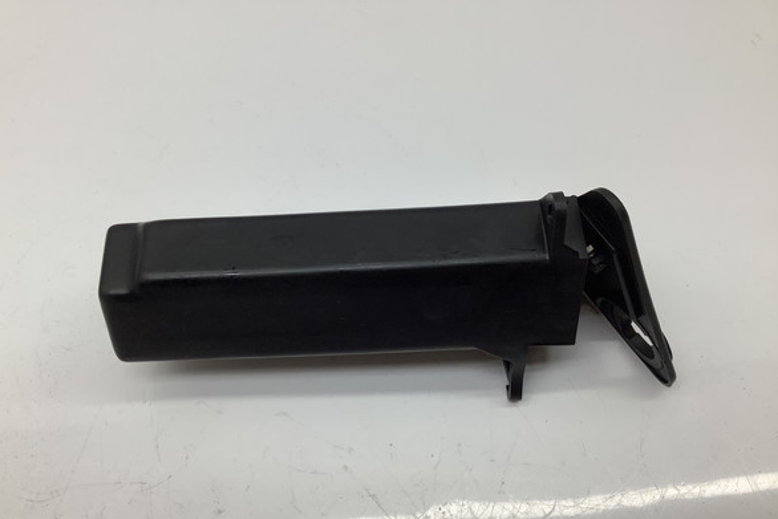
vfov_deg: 39.9
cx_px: 384
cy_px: 293
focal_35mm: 33
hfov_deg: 57.2
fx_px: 713
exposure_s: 1/120
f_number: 2.4
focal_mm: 3.3
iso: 40
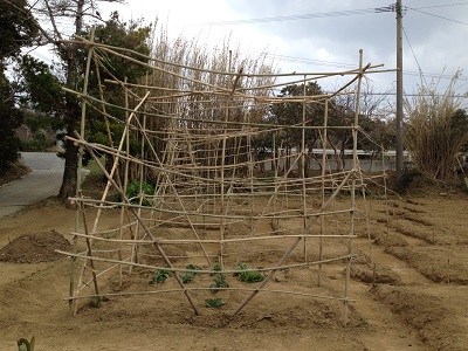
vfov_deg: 40.7
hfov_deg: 52.6
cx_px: 234
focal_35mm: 35
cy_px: 176
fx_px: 473
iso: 50
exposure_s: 1/620
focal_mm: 4.28
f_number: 2.4
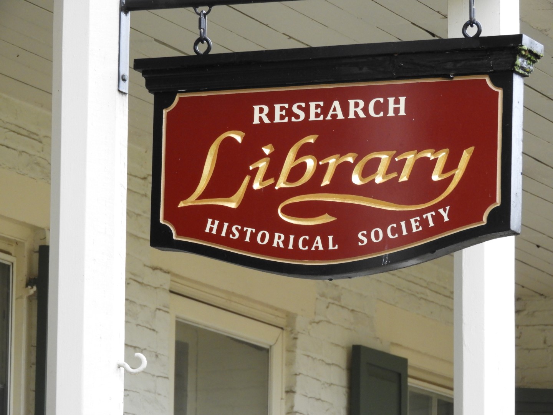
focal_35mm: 250
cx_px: 276
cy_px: 208
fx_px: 3994
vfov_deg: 5.9
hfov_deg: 7.9
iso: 400
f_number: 5.5
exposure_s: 1/100
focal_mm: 44.8
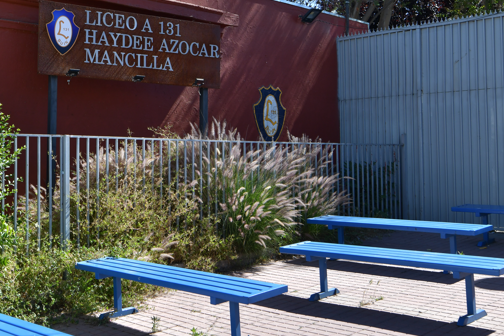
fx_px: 672
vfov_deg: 27.9
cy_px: 120
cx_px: 144
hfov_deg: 40.3
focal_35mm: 48
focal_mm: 24
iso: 200
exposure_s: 1/400
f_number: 9
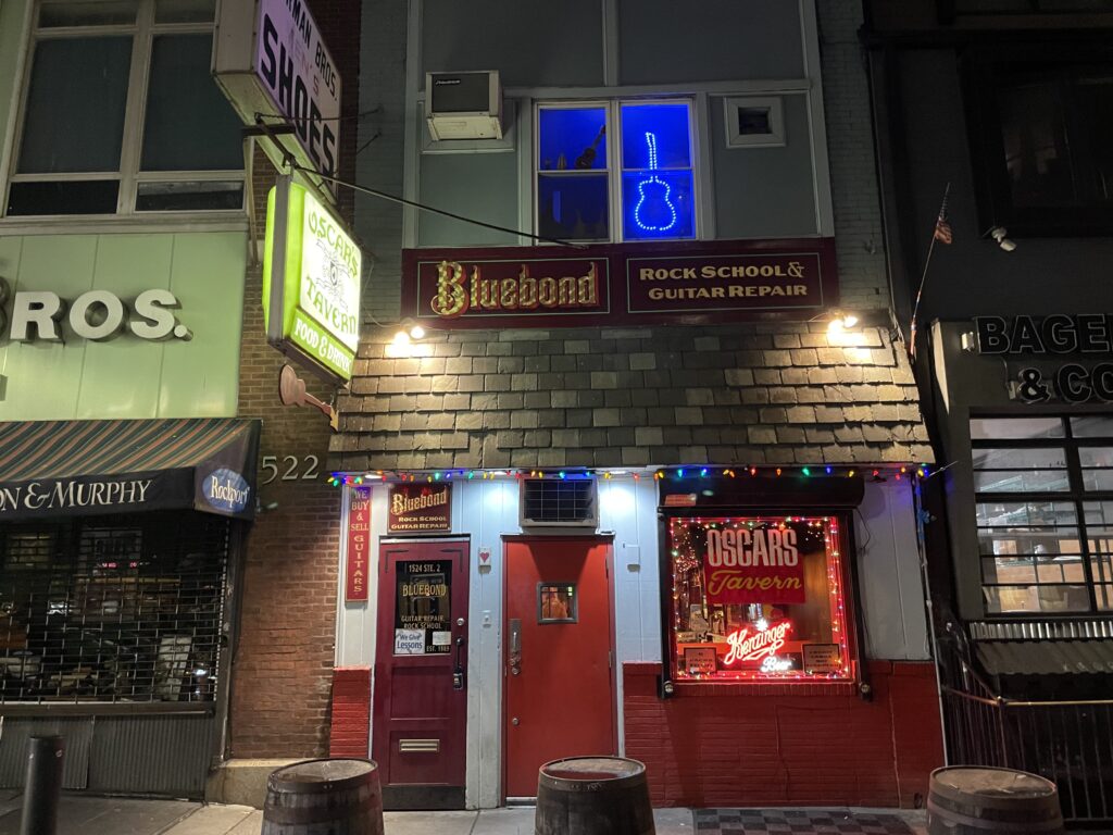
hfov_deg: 67.3
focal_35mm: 26
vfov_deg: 53.1
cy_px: 418
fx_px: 836
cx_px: 556
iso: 640
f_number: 1.6
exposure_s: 1/30
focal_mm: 4.2
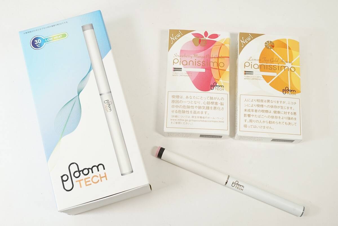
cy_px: 113
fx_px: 422
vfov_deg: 29.9
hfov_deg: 43.6
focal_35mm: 45
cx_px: 169
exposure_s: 1/100
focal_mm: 30
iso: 400
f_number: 11
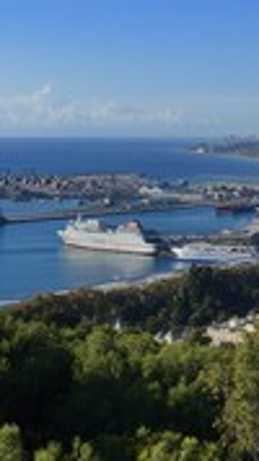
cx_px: 254
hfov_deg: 15.0
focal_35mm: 79
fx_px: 965
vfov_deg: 26.8
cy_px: 267
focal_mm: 32
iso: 200
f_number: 14
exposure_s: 1/250
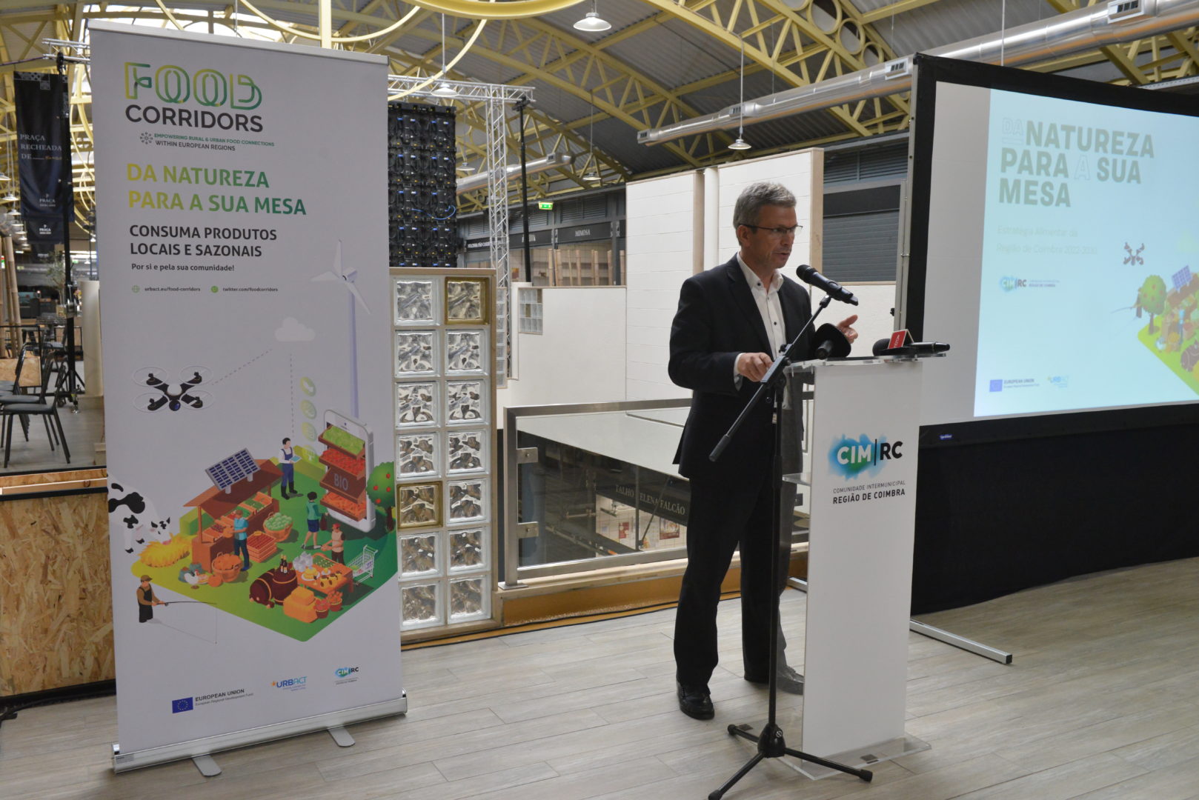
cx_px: 600
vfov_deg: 41.1
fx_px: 1066
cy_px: 400
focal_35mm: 32
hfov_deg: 58.7
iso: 4000
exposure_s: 1/200
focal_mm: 32
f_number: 7.1
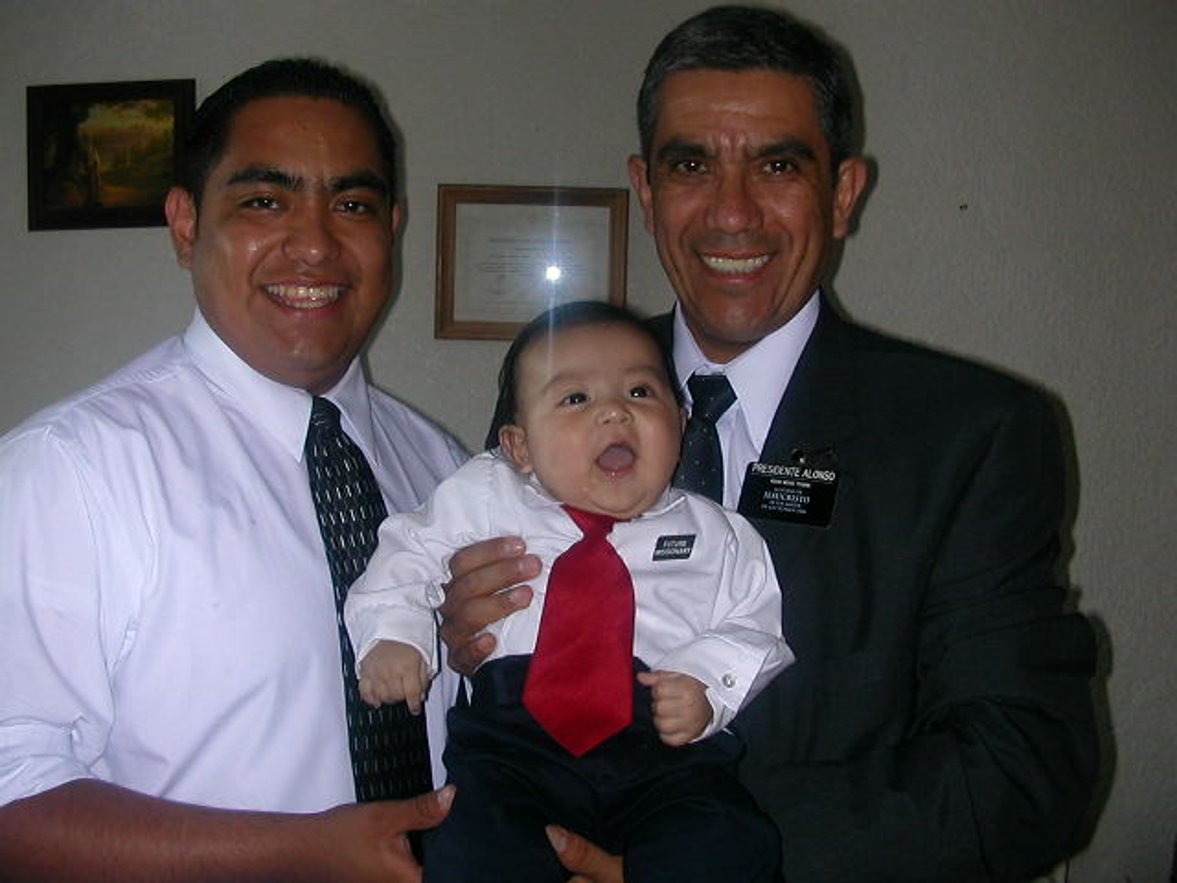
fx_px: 1258
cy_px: 442
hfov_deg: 50.1
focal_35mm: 37
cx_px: 588
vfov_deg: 38.7
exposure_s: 1/59.9
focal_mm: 5.6
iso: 100
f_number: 2.7
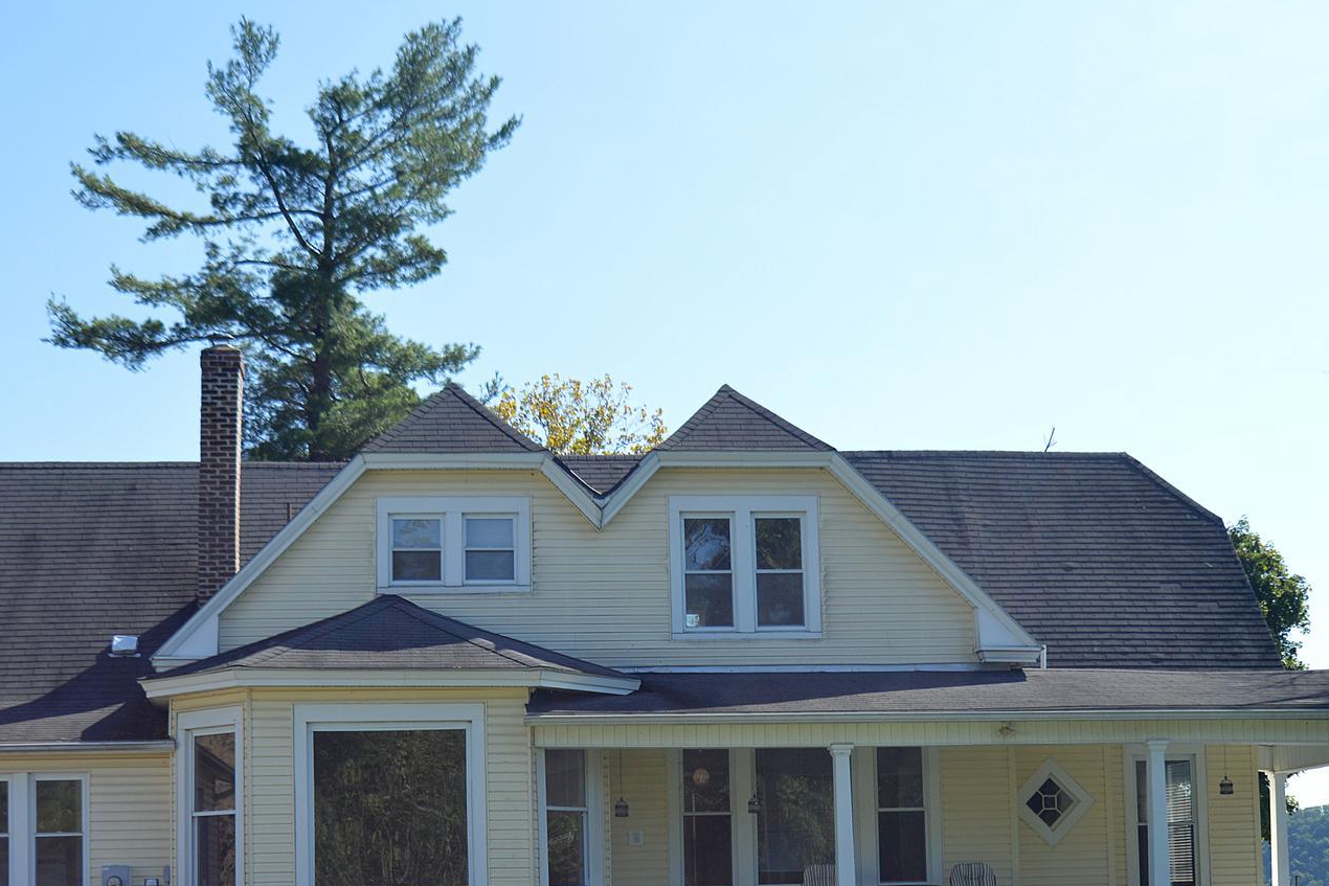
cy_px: 666
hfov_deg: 34.5
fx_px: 2141
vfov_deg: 23.2
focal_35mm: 58
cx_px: 655
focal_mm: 24
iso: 100
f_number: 7.1
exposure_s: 1/200
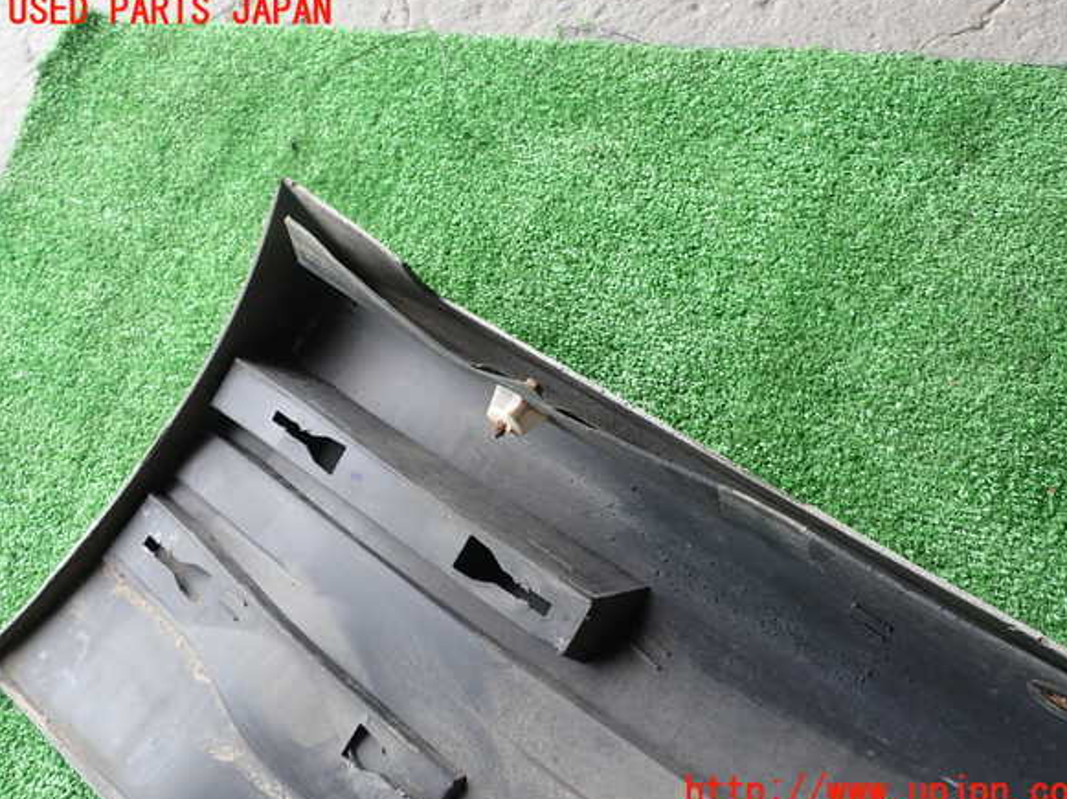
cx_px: 549
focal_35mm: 31
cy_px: 402
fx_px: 955
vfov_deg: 45.4
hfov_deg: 58.4
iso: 100
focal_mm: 5.4
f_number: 3.2
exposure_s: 1/80
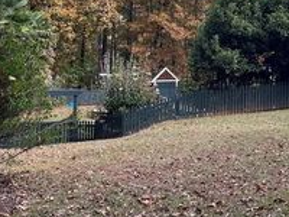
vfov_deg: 22.1
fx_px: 543
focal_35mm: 65
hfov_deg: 28.7
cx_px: 259
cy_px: 21
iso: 50
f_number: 1.6
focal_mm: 5.1
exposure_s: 1/393
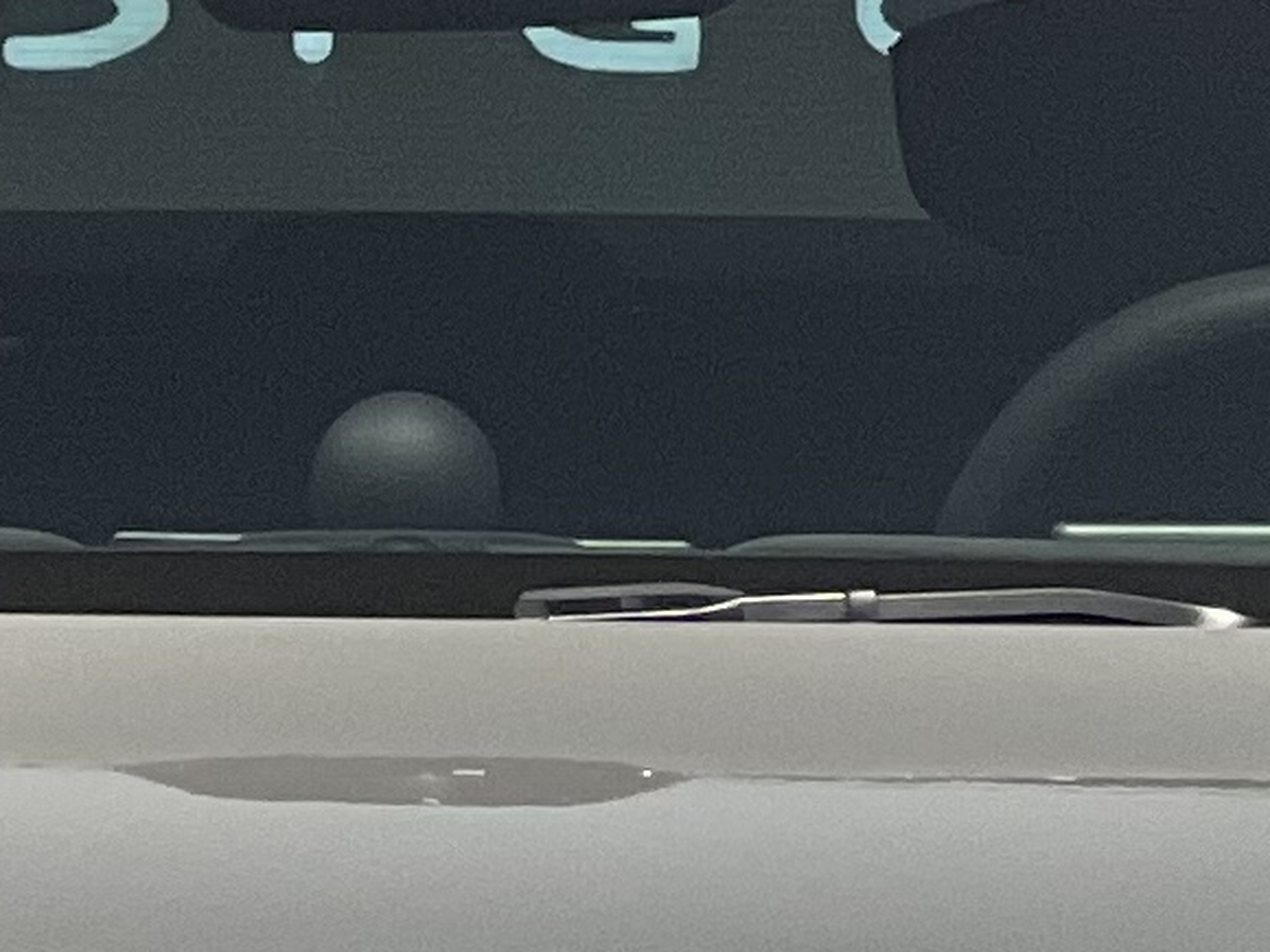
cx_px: 499
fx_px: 19628
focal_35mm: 535
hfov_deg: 3.7
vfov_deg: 2.8
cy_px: 700
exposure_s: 1/100
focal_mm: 9
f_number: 2.8
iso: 80
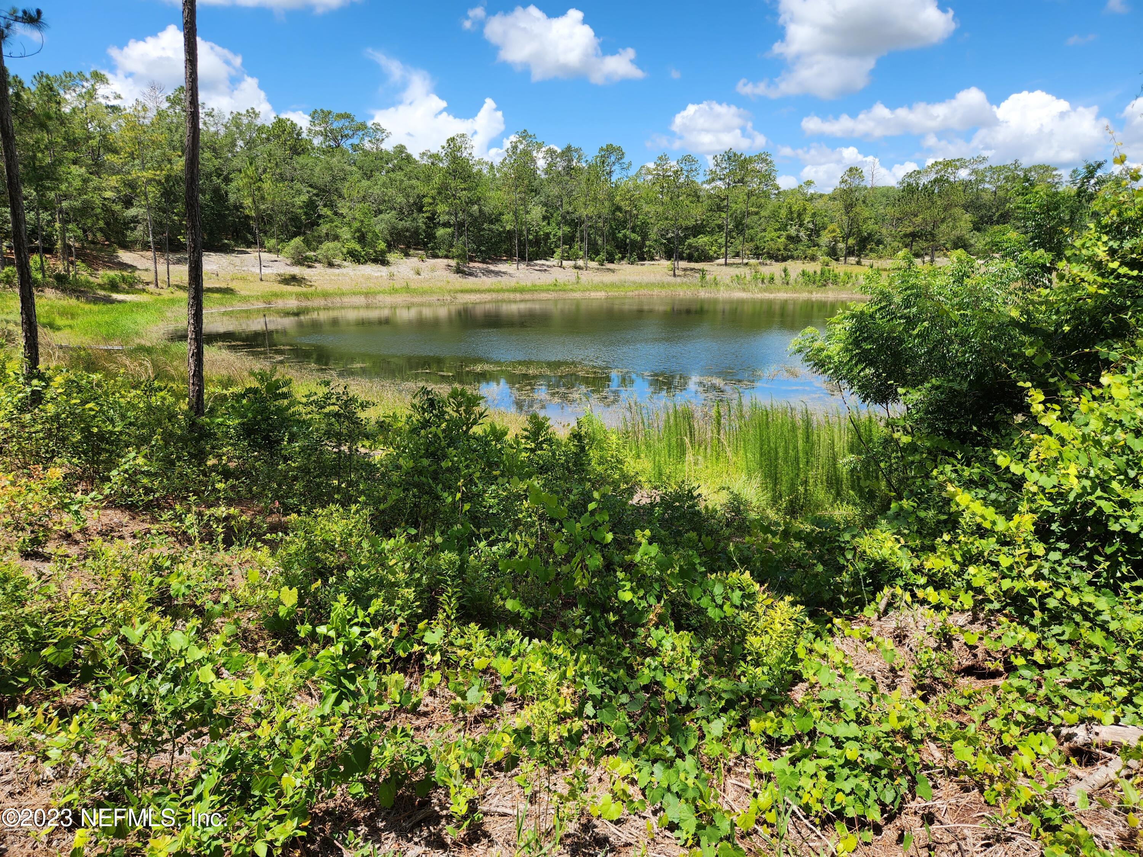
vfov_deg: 58.9
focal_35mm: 23
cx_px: 572
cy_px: 428
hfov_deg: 73.9
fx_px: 759
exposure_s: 1/1222
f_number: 1.8
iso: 20
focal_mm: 5.4
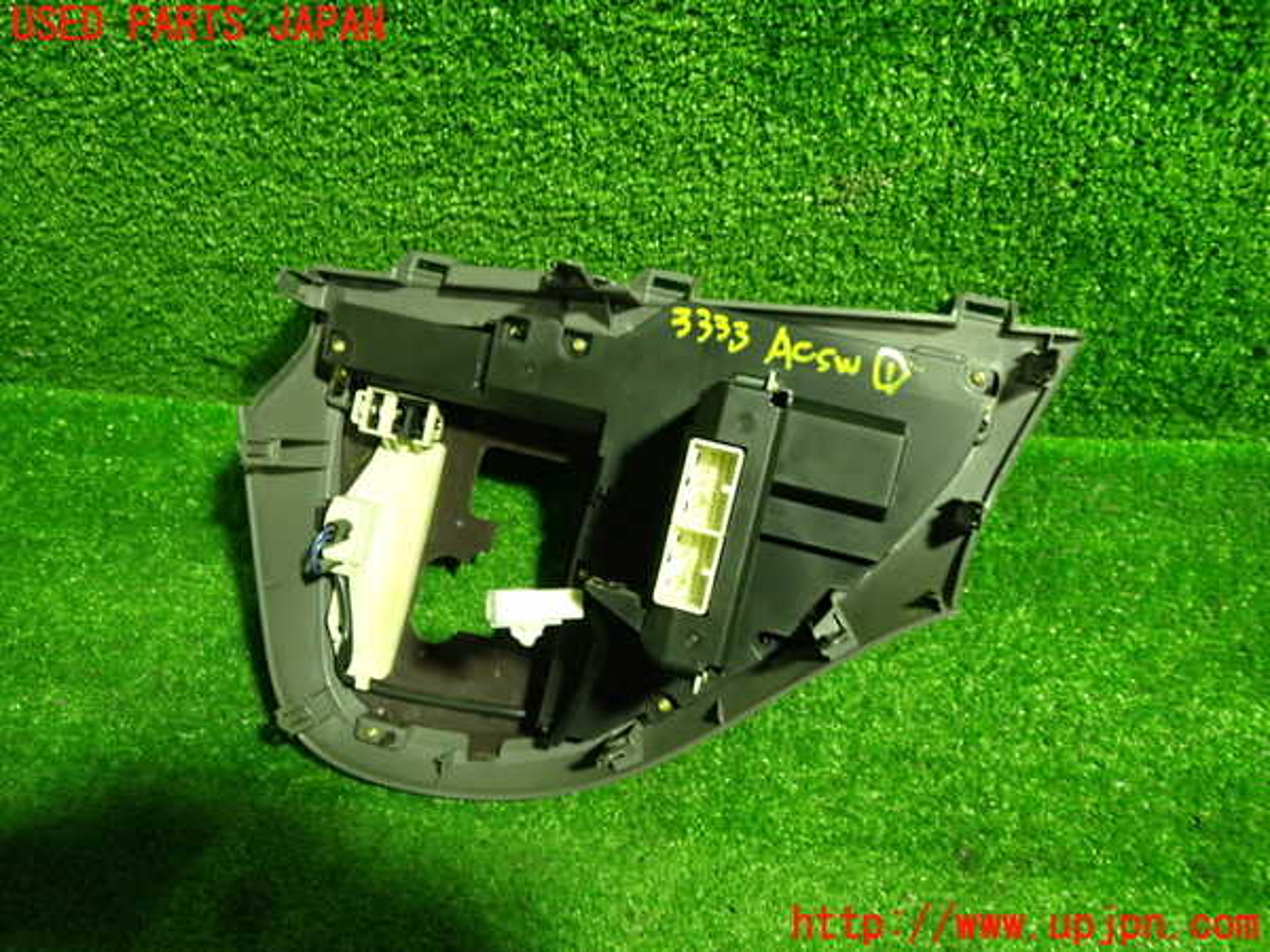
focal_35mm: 30
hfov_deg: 60.0
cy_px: 476
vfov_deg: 46.8
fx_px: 1101
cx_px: 635
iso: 400
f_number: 2.3
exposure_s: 1/30
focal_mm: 5.4
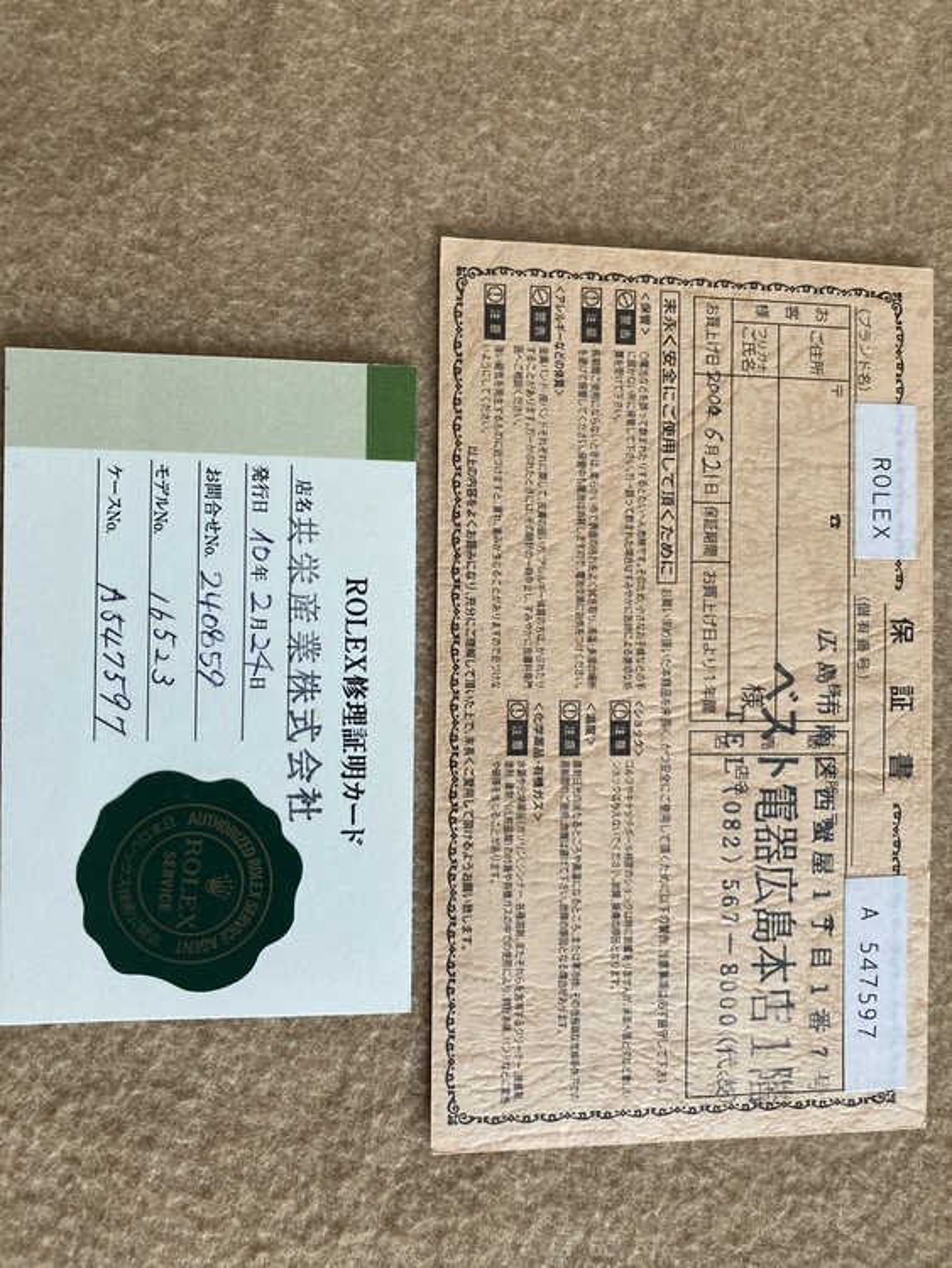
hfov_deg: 49.8
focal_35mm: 28
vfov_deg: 63.4
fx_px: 1026
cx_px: 476
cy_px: 634
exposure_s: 1/60
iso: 160
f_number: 1.8
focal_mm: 3.99
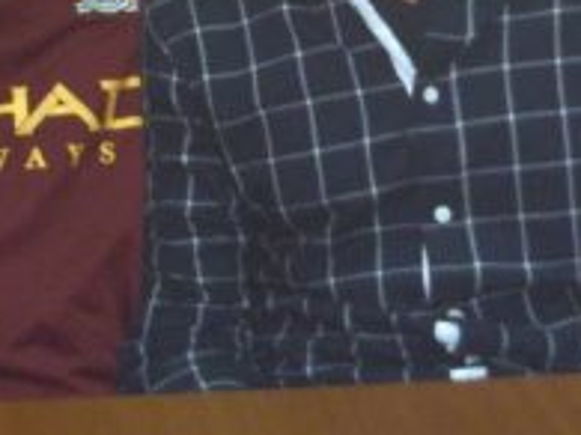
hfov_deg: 9.2
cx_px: 45
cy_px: -283
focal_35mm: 214
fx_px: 3590
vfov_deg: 6.8
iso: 100
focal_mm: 10.3
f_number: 3.9
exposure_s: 1/40
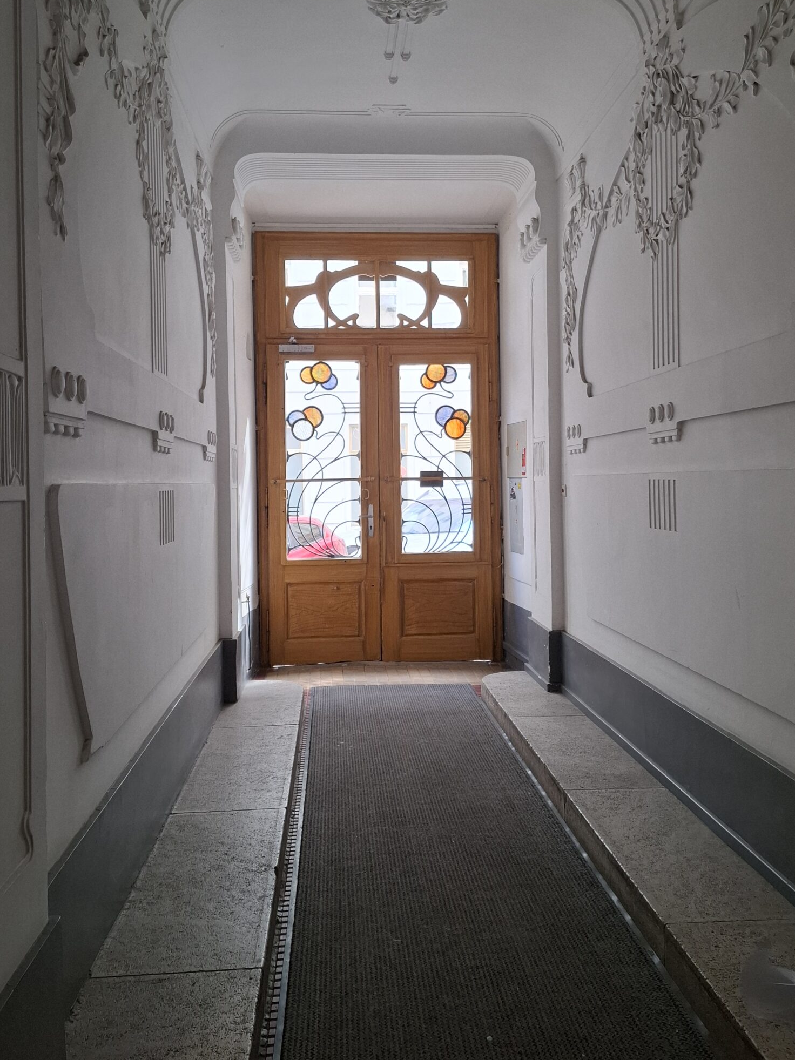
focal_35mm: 30
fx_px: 919
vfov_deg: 59.8
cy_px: 467
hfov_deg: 46.8
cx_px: 397
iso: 100
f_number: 1.8
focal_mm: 5.54
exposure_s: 1/100
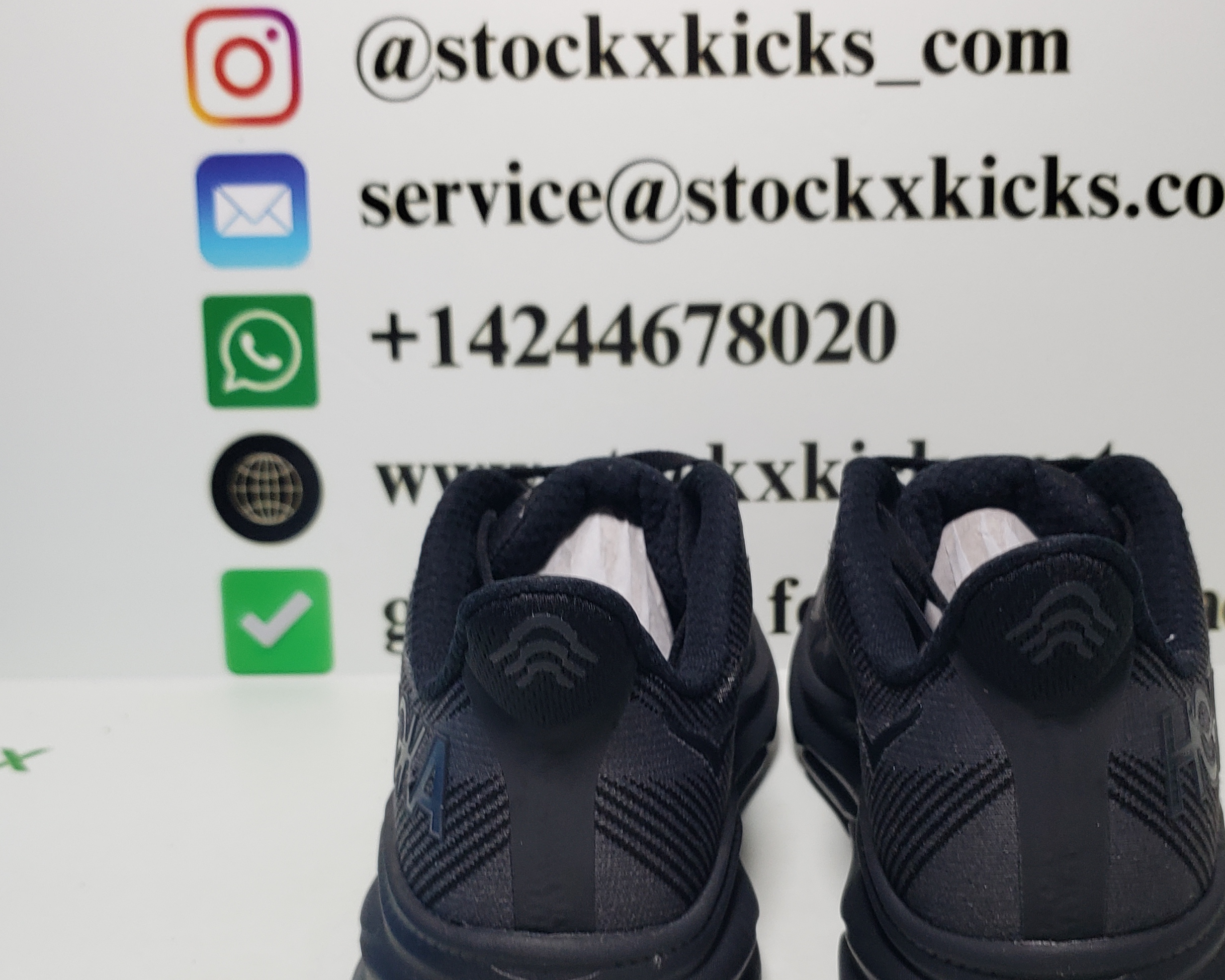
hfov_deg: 43.7
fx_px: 1523
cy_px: 641
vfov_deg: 35.4
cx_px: 686
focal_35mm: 42
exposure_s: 1/380
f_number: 1.5
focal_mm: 4.3
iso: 50
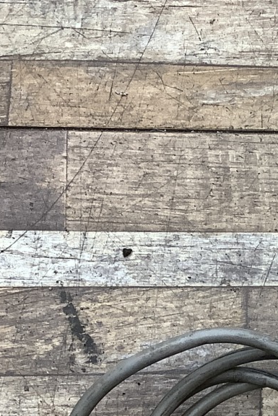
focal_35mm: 92
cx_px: 383
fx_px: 1065
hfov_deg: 14.1
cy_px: 353
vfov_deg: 21.8
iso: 100
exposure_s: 1/60
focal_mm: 3.3
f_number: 2.4
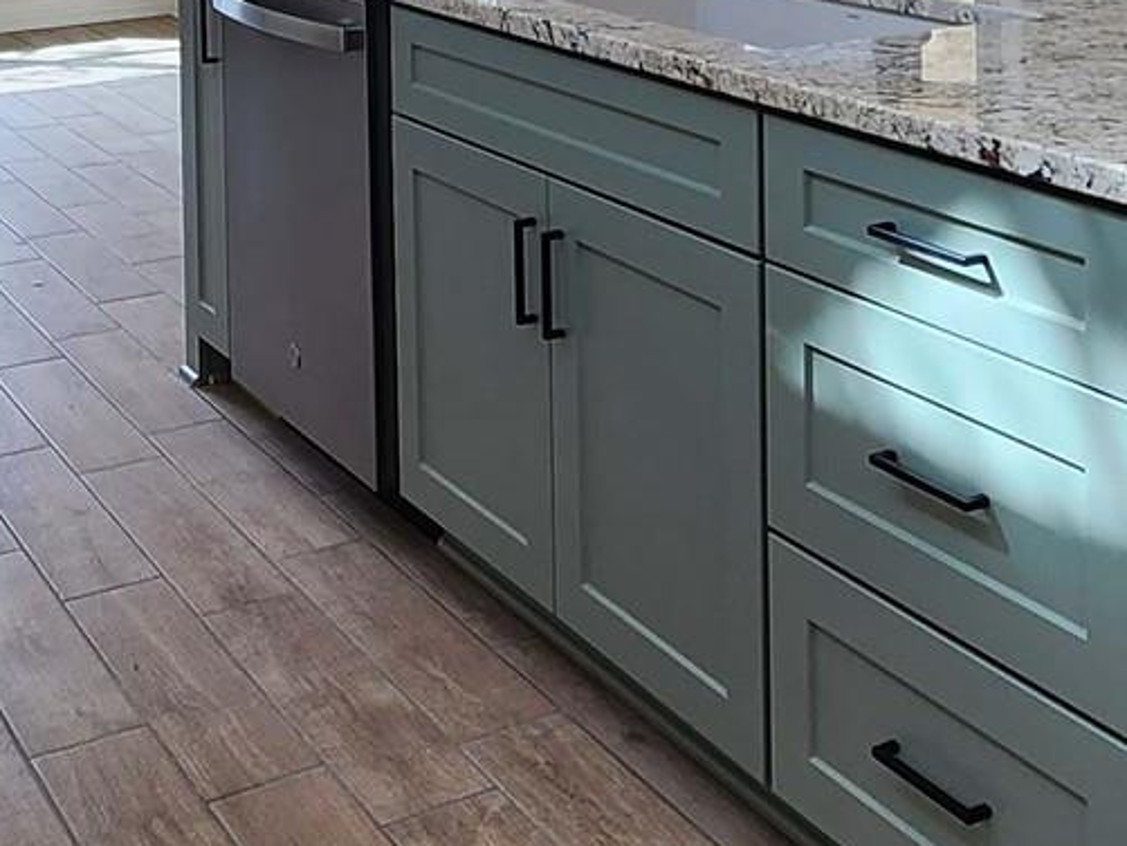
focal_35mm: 53
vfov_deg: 24.8
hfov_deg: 36.2
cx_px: 552
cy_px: -173
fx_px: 1726
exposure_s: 1/120
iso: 50
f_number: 2.2
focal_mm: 2.2
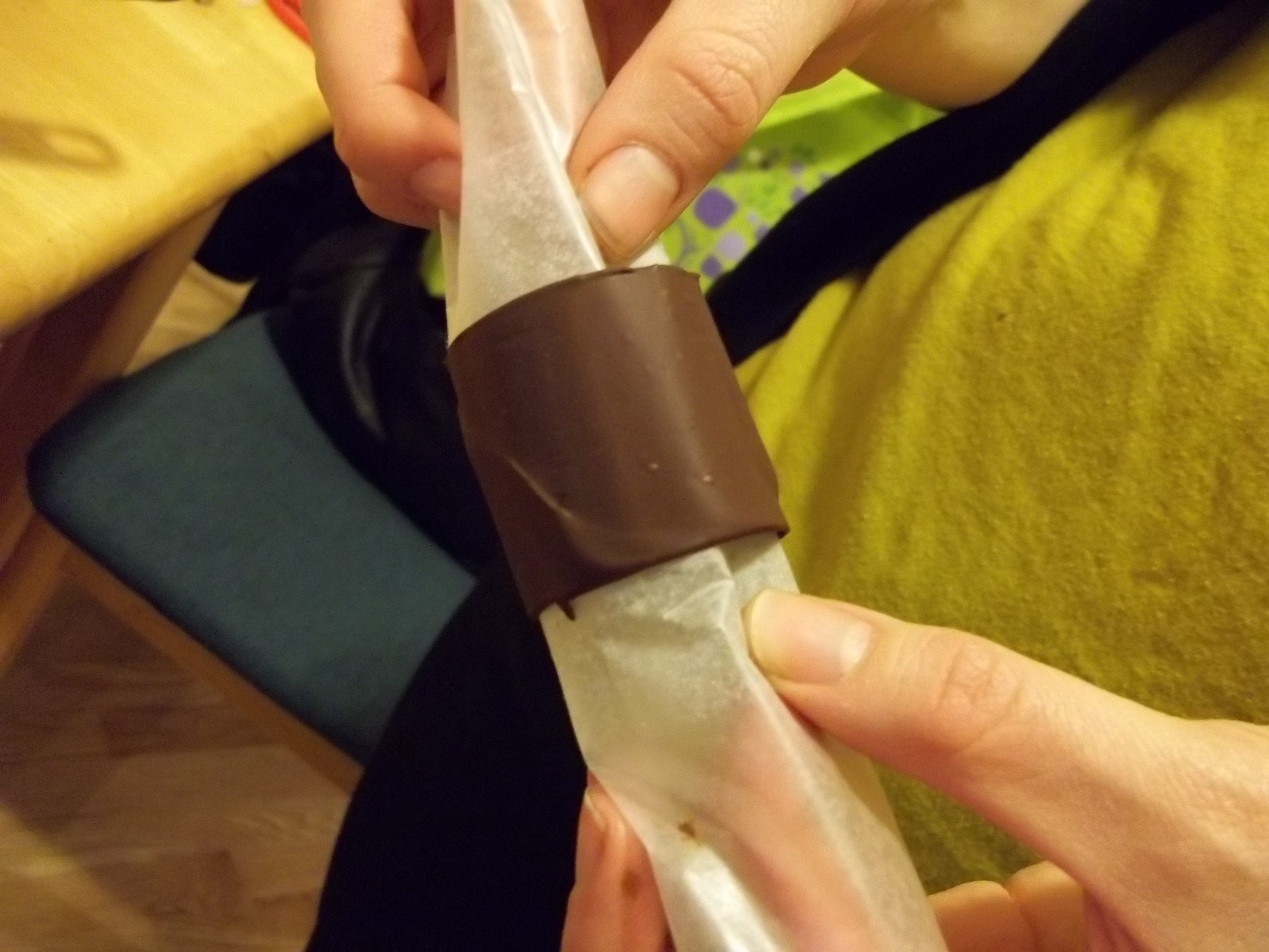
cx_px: 634
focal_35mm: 32
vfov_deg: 44.2
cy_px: 476
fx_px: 1173
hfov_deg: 56.8
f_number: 2.9
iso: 400
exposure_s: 1/8
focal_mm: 5.7
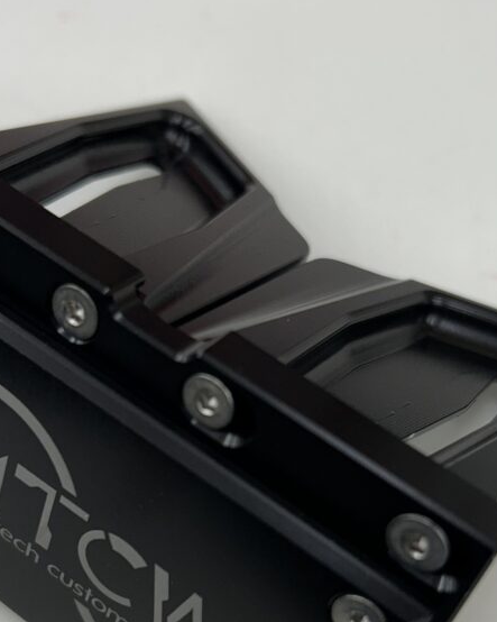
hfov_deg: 27.6
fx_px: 1012
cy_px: 417
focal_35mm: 55
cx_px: 246
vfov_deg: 33.8
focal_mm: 5.7
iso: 64
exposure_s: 1/100
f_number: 1.5
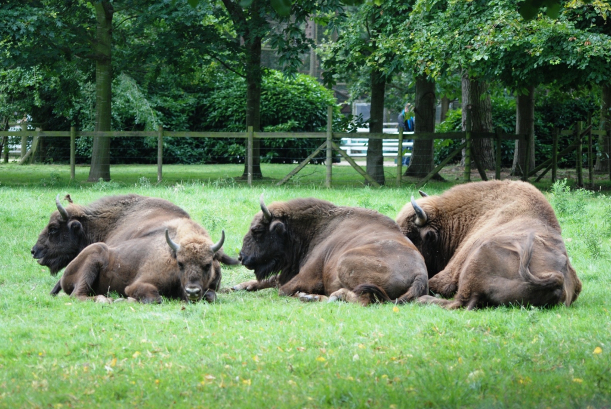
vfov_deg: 9.2
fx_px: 2548
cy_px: 204
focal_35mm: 150
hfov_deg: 13.7
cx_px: 306
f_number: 4.2
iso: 320
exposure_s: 1/125
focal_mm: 100
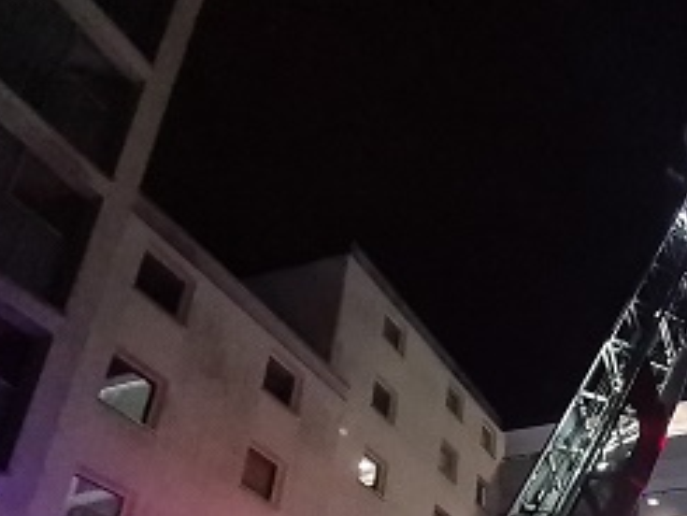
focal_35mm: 34
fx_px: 675
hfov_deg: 46.0
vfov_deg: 34.7
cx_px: 676
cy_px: 595
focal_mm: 2.2
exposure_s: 1/25
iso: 1600
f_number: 2.2
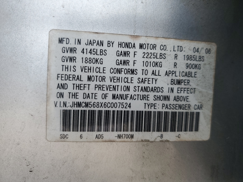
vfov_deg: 53.1
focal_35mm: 26
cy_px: 91
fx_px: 183
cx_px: 122
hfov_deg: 67.3
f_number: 1.5
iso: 50
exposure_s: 1/588
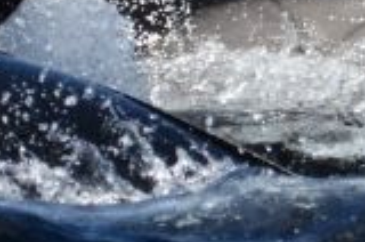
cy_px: -193
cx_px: -157
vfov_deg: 1.0
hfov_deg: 1.5
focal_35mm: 1354
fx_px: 13701
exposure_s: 1/8000
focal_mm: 270
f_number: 5.6
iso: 640
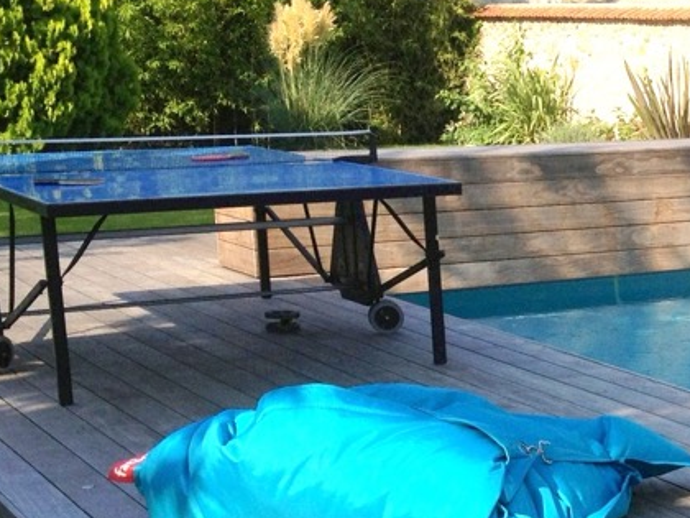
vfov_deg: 14.7
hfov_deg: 18.5
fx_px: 1993
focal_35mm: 100
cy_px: 426
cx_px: 843
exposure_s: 1/1175
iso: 50
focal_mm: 4.28
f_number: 2.4
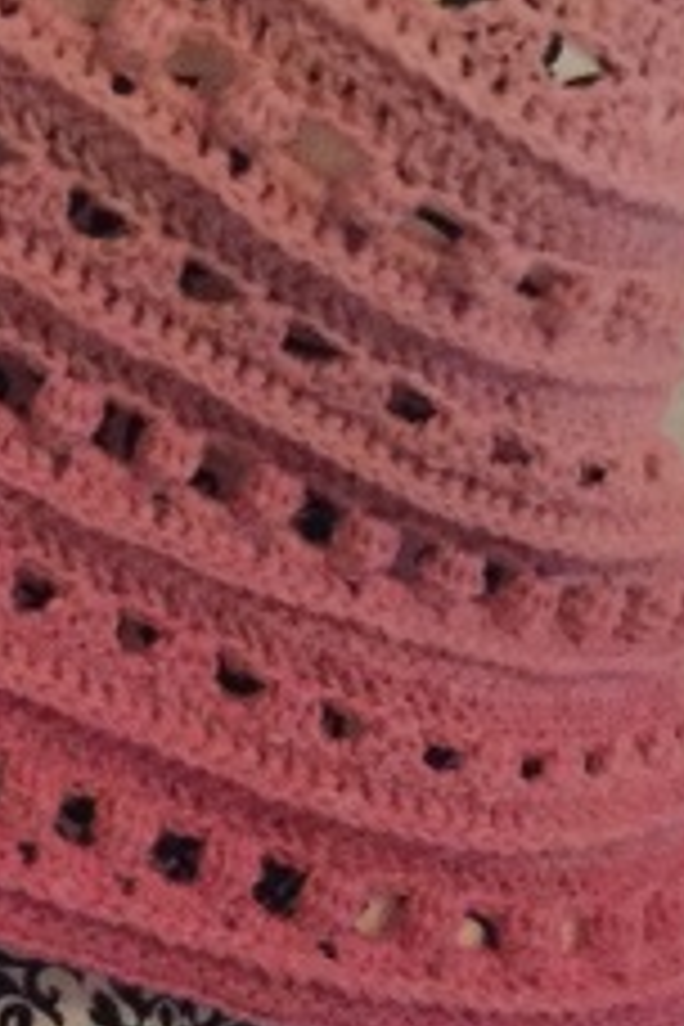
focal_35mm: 106
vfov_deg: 18.3
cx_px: 302
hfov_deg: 12.9
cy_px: -194
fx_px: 3021
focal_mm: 4.15
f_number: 2.2
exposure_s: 1/17
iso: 800
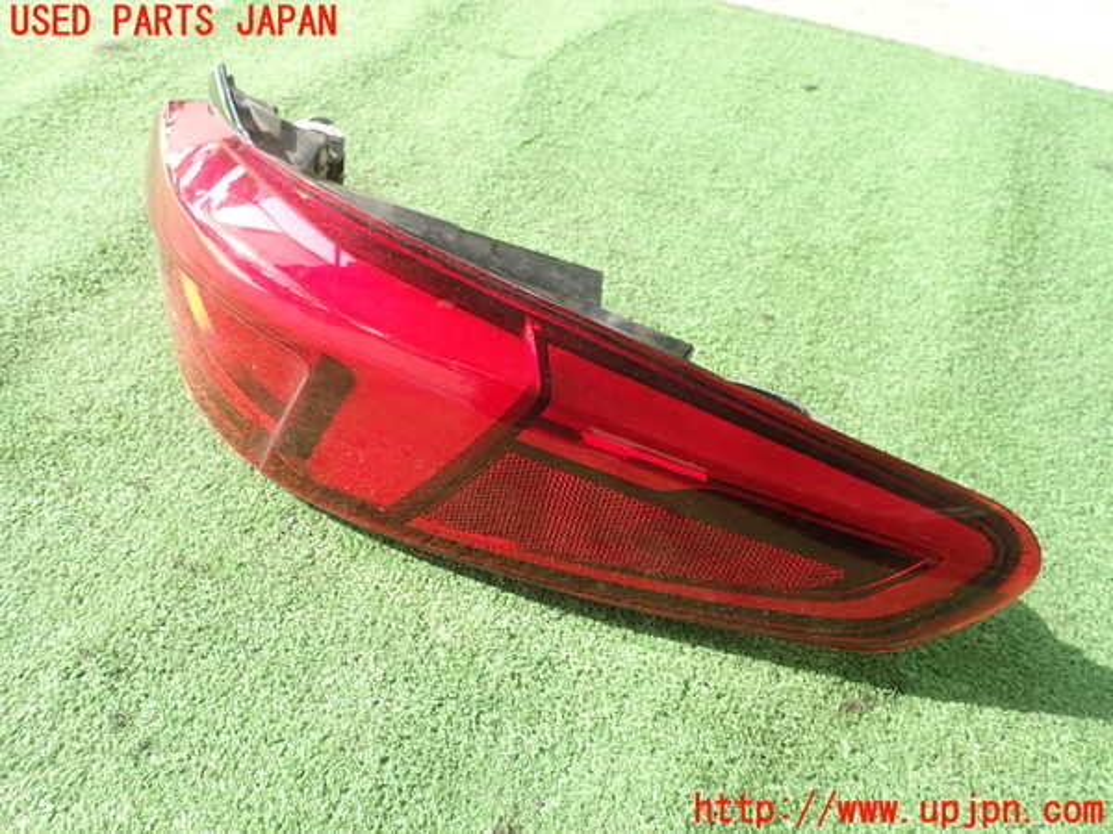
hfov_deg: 69.4
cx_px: 556
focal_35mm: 25
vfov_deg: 54.9
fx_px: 804
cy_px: 417
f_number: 2.8
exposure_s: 1/60
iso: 100
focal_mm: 4.5
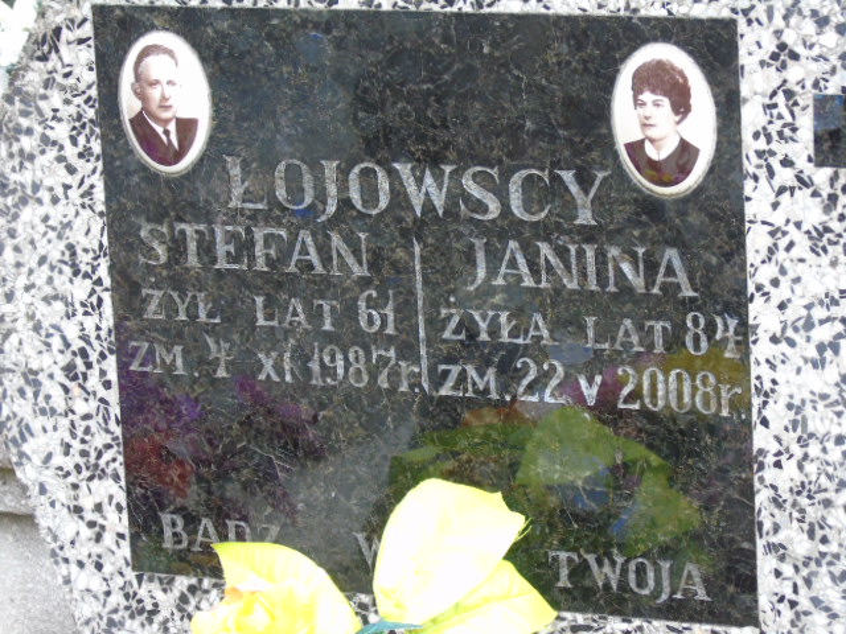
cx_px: 423
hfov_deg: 12.2
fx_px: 3959
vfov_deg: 9.2
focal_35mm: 162
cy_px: 317
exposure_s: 1/60
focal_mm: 29
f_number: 4.9
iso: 400
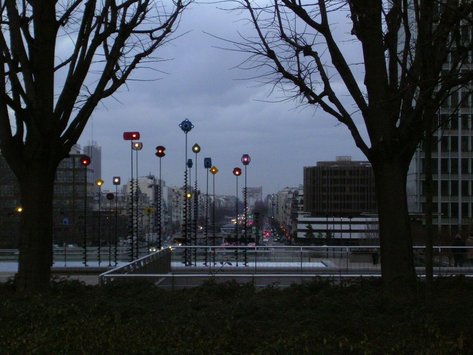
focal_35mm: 108
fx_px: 1476
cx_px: 236
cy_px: 178
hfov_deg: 18.2
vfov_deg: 13.7
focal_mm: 16.8
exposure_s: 1/90.2
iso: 200
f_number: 4.9
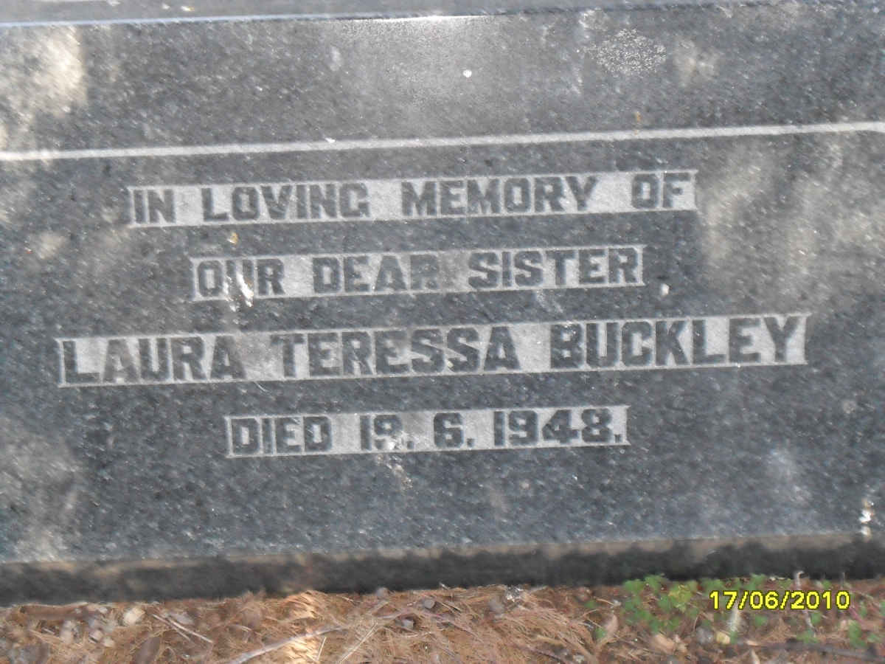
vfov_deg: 23.3
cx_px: 442
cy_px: 332
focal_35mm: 63
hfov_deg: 30.7
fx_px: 1611
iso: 400
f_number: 5.6
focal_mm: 11.2
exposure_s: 1/60
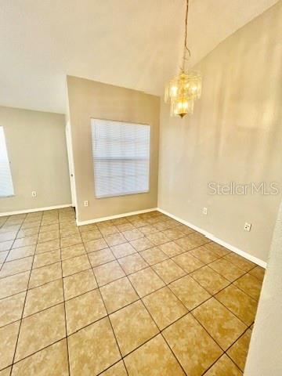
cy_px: 188
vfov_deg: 106.2
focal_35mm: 13
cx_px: 141
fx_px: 141
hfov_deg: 89.9
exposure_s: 1/120
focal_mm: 1.57
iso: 64
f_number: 1.8
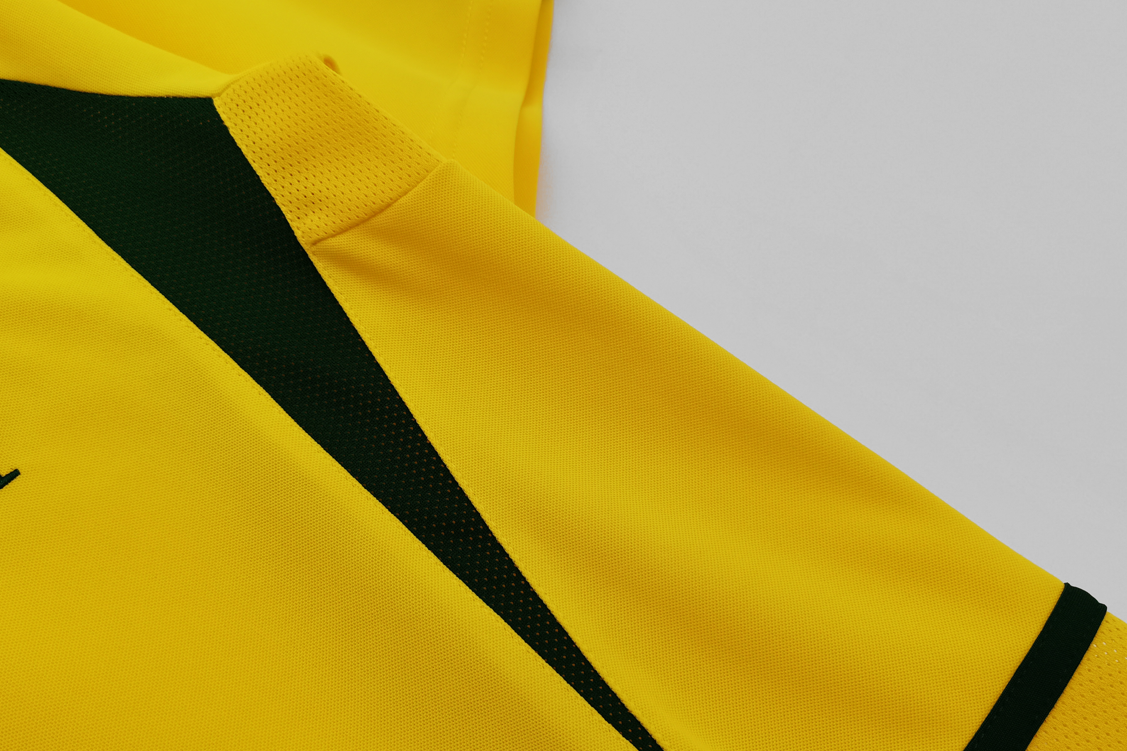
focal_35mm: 35
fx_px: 1096
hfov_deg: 54.4
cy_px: 428
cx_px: 610
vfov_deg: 37.8
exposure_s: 1/120
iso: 80
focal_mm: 5.58
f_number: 1.8
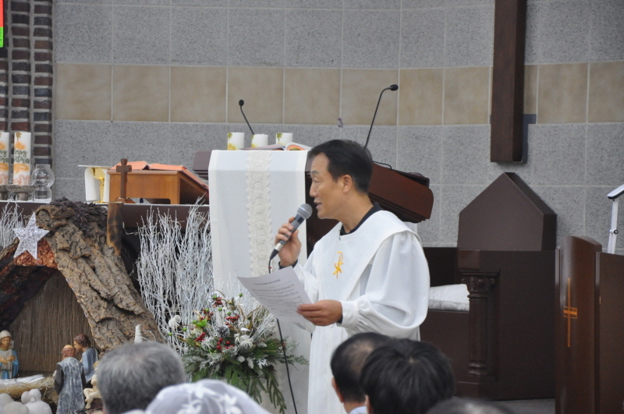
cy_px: 207
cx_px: 312
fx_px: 2726
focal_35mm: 158
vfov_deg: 8.7
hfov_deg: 13.1
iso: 1250
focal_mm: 105
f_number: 5.6
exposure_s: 1/30
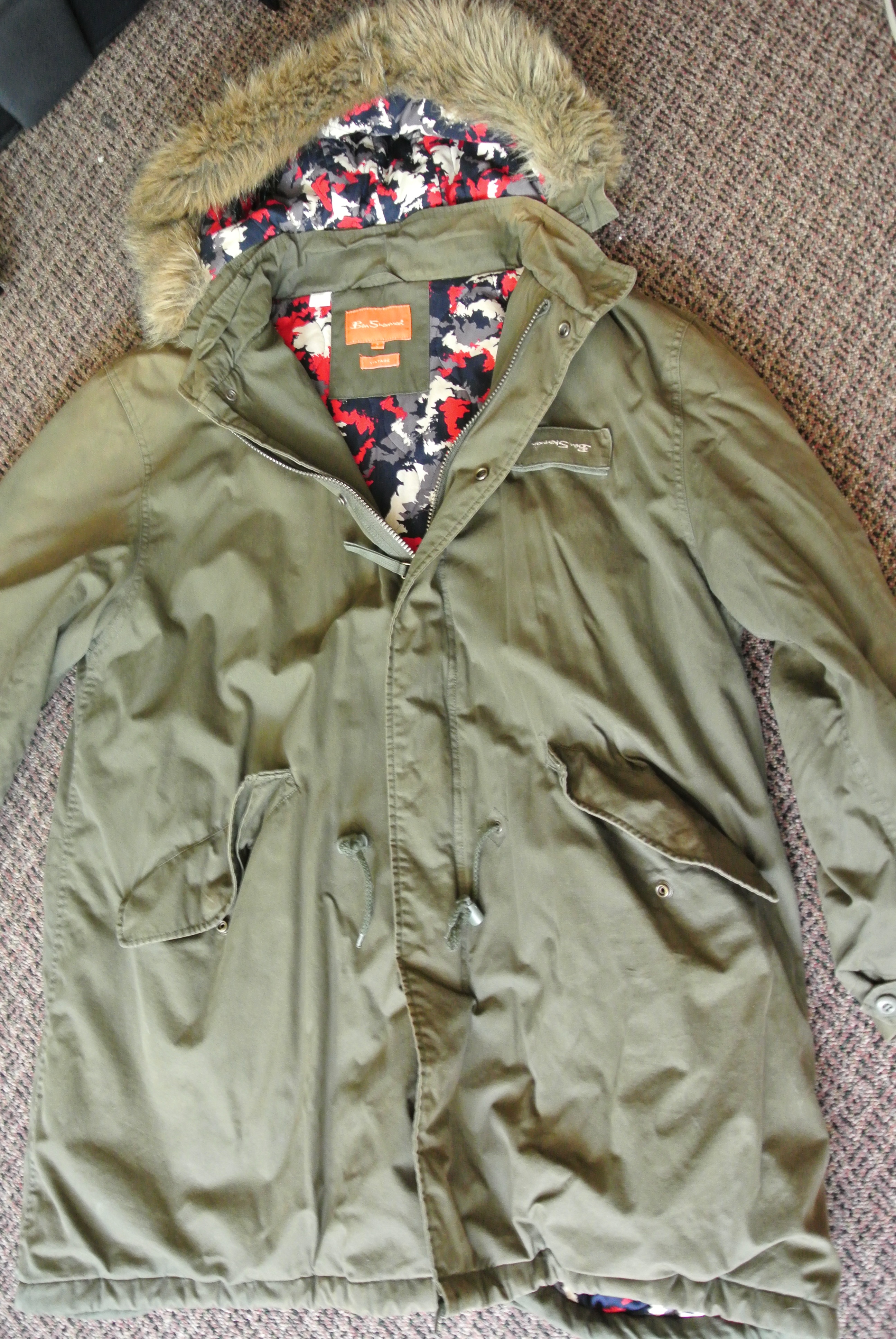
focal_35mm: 31
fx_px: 1154
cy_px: 670
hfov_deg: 42.4
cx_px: 448
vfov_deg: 60.2
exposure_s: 1/20
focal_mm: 11.8
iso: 800
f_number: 3.8
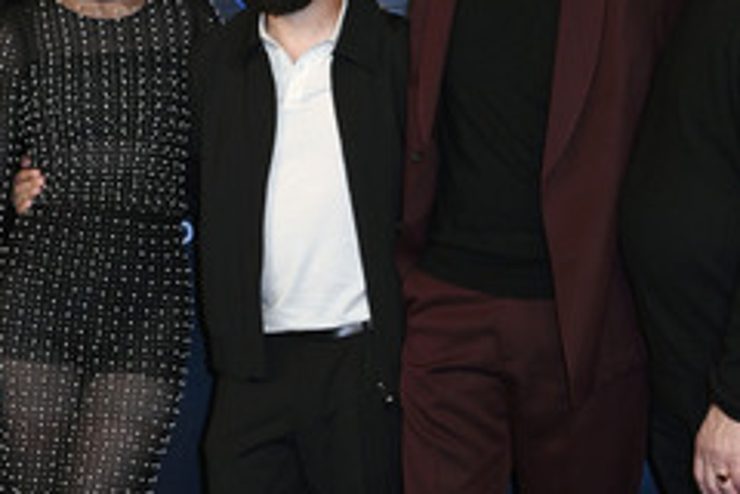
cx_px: 288
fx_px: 1932
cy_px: 108
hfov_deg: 21.6
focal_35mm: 94
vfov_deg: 14.5
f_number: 6.3
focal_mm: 50
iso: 1600
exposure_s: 1/250
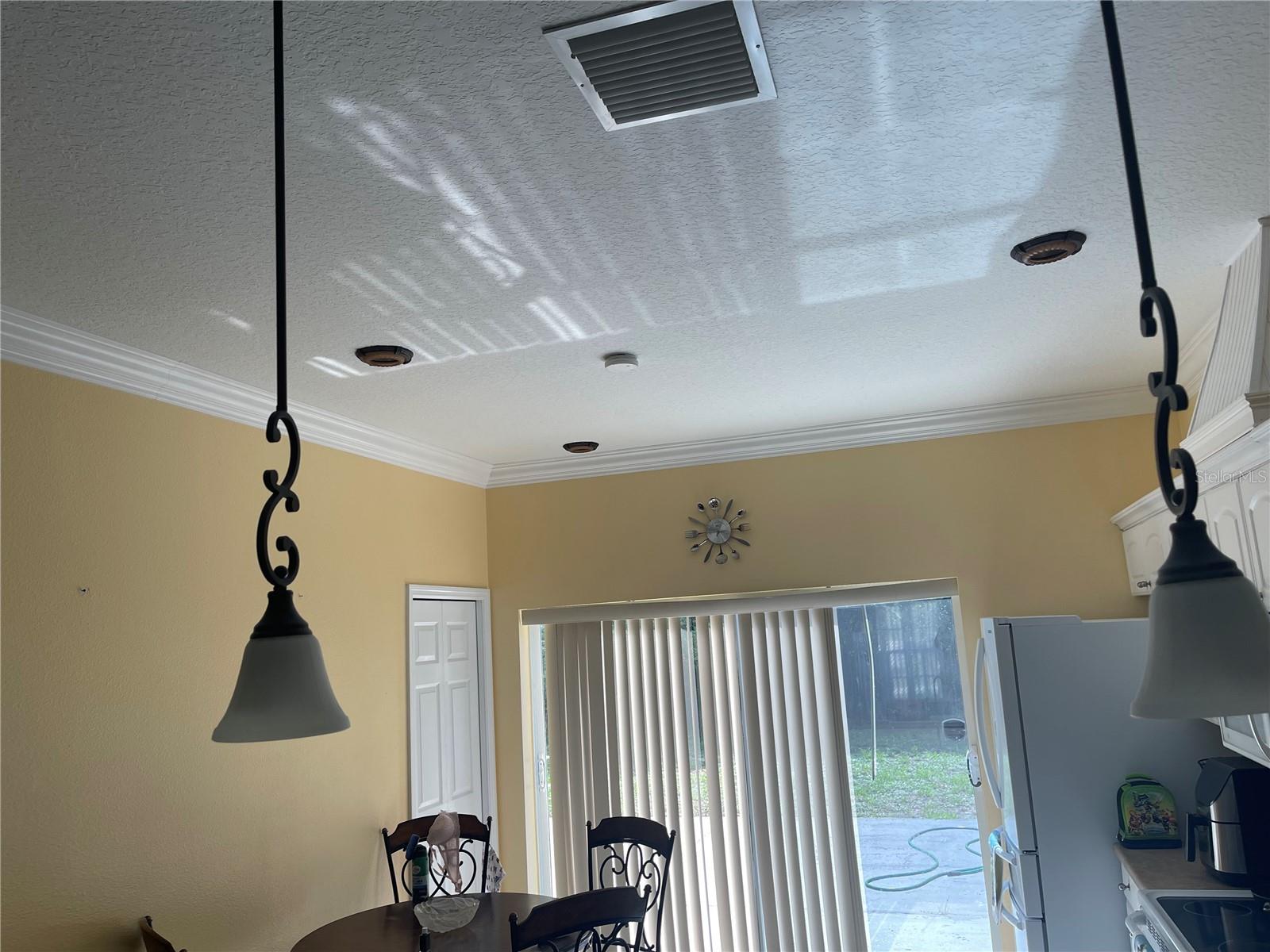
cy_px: 476
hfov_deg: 67.3
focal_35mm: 26
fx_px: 954
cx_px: 635
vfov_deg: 53.1
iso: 32
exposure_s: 1/143
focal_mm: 5.1
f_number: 1.6
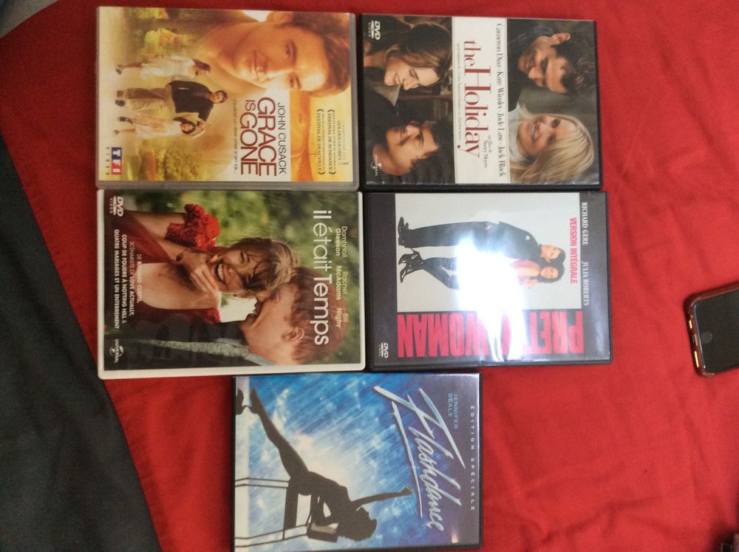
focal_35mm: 32
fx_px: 682
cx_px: 370
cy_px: 276
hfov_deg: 56.9
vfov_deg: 44.1
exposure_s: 1/25
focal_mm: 3.3
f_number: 2.4
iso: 100
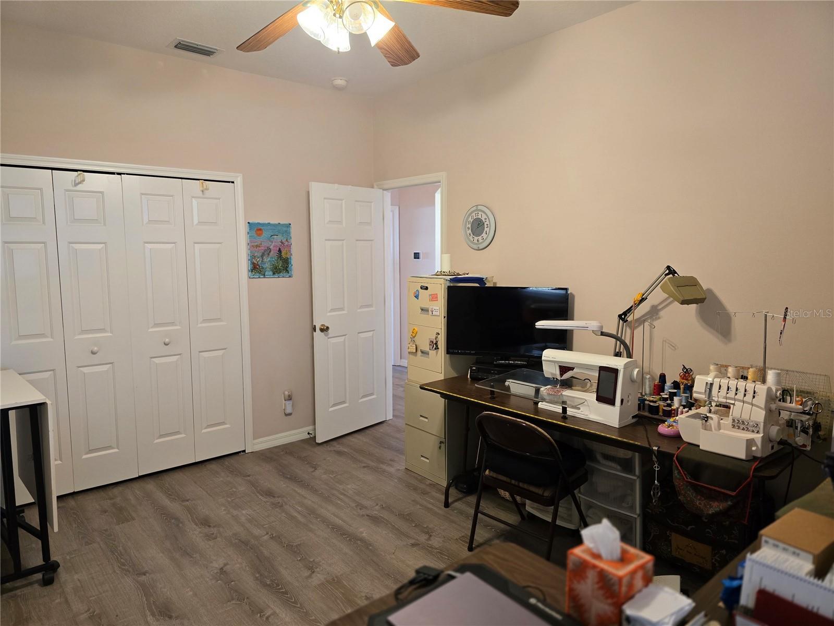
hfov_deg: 73.9
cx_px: 417
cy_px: 313
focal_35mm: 23
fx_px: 554
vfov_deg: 58.9
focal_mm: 6.3
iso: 500
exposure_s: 1/120
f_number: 1.7
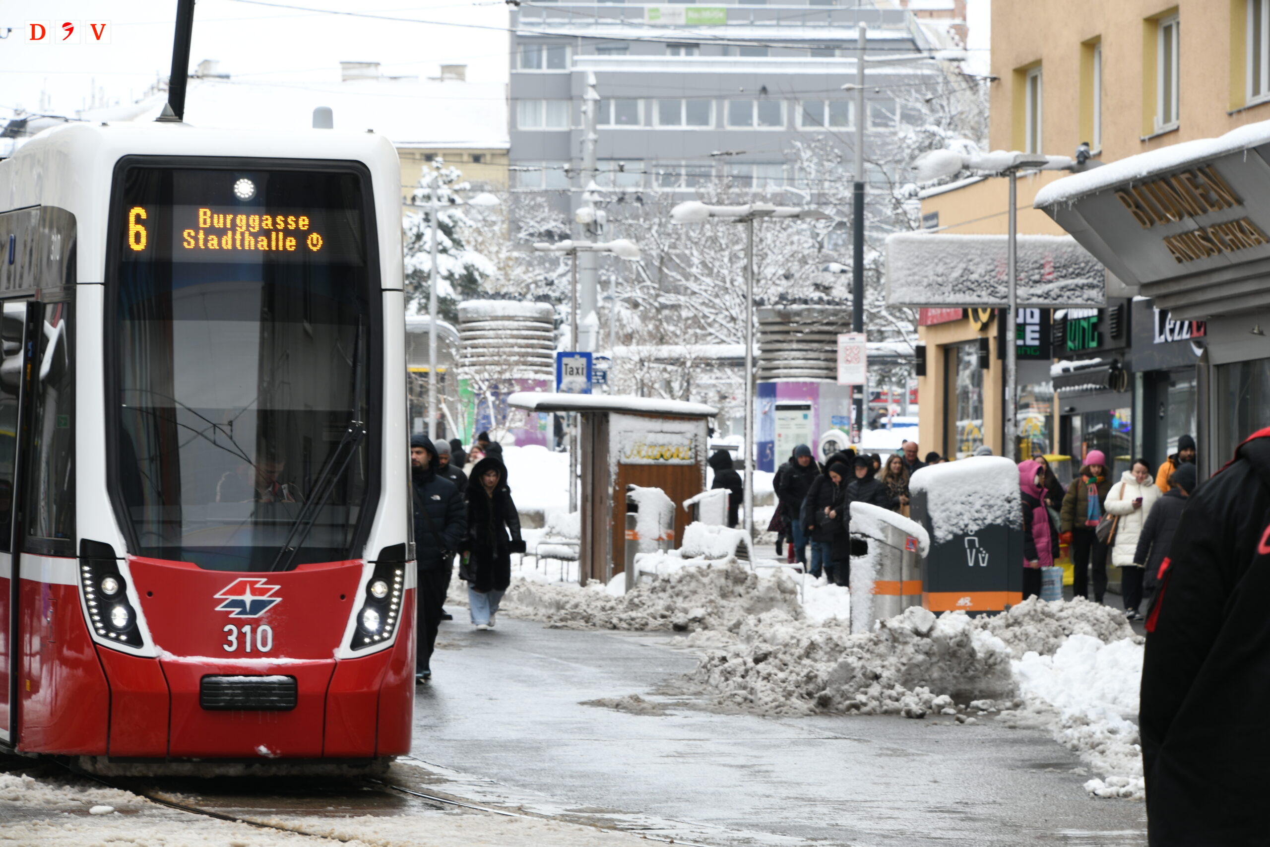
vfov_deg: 9.1
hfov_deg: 13.7
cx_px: 635
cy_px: 424
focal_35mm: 150
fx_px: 5292
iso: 100
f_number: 10
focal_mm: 100
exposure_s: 1/50
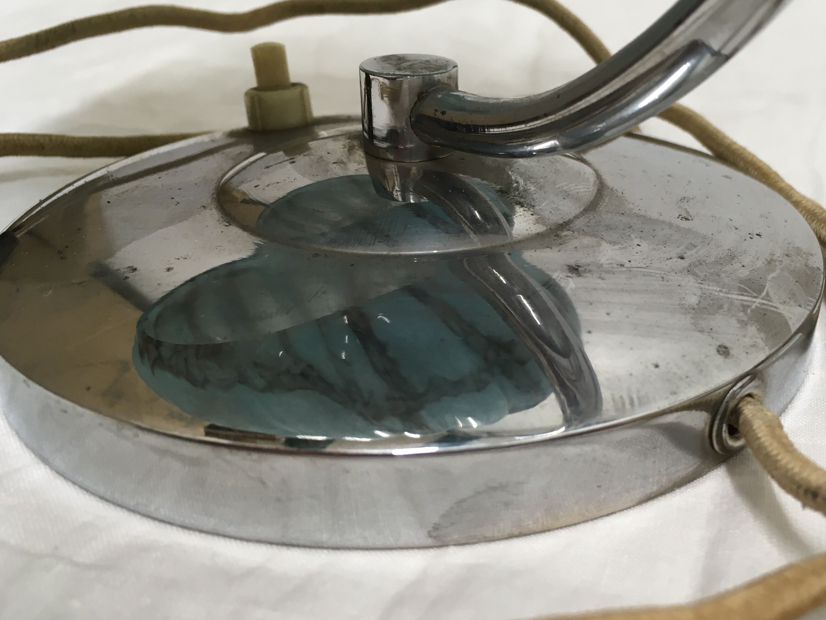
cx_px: 507
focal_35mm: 37
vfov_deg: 38.7
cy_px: 329
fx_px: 883
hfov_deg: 49.7
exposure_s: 1/33
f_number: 2.2
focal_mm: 4.15
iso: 64
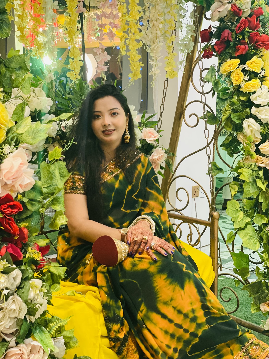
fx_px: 539
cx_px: 134
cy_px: 180
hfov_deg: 28.0
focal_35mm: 52
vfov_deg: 36.8
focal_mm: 6
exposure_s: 1/33
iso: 200
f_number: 2
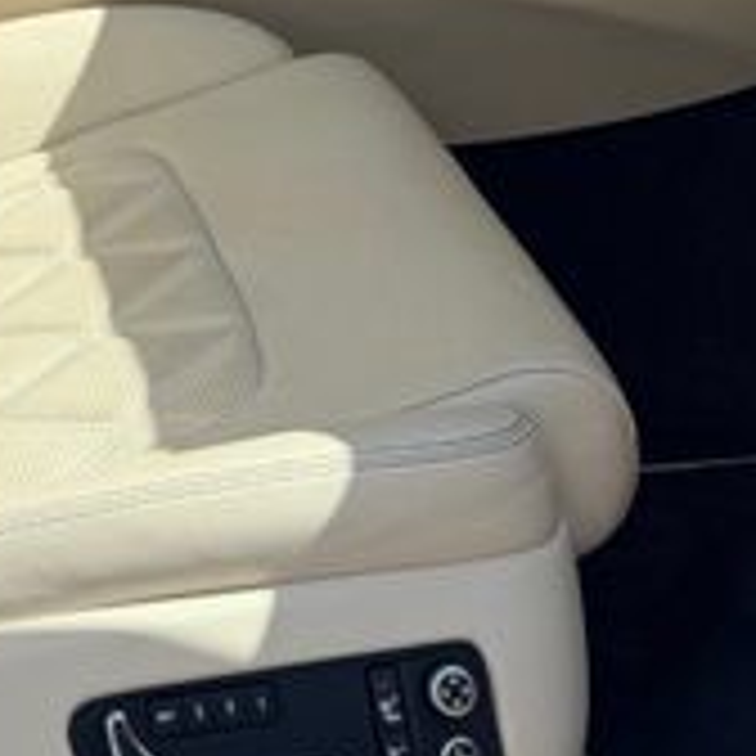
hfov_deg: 20.4
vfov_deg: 20.0
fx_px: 2001
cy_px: -166
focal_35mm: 81
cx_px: -68
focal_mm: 6.76
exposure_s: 1/3021
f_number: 1.78
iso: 80
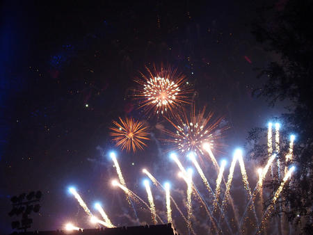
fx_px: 832
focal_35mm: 92
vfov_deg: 16.1
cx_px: 156
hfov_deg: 21.3
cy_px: 118
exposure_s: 1/25
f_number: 2.8
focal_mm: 19.6
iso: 800
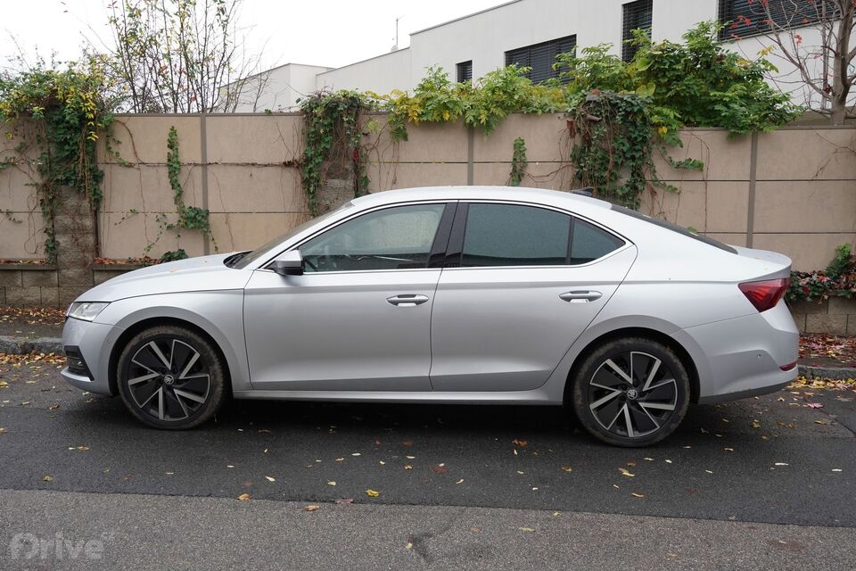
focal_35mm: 29
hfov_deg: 63.7
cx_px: 428
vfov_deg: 45.0
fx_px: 690
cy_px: 286
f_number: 7.1
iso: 1000
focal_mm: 29
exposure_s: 1/250
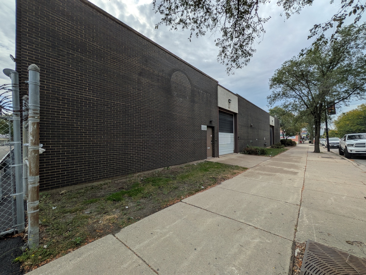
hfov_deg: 102.1
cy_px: 138
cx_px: 183
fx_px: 148
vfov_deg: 85.7
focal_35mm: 14
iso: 50
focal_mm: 1.83
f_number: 2.2
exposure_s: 1/4016
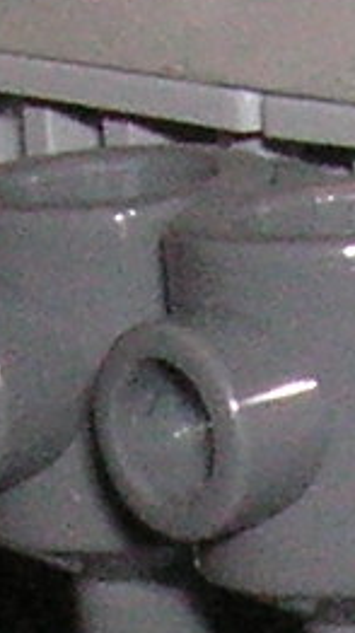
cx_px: 244
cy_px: 1317
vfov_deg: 5.2
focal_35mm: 405
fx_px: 6791
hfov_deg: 3.0
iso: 160
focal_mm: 6.3
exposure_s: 1/45
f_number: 6.6
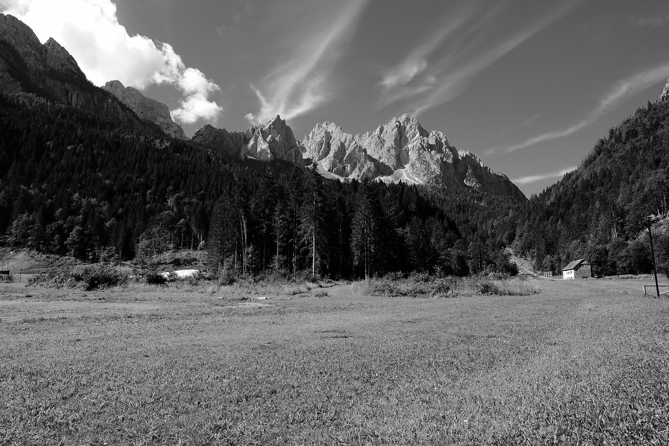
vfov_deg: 49.5
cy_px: 206
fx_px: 483
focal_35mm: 26
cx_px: 303
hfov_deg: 69.2
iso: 200
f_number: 7.1
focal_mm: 15
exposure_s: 1/320
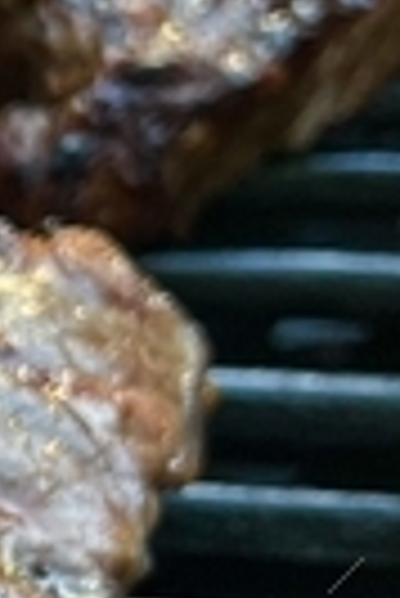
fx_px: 2660
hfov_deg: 8.0
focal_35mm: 160
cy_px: 501
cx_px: -530
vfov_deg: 12.8
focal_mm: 5.7
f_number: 1.5
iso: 64
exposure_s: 1/120
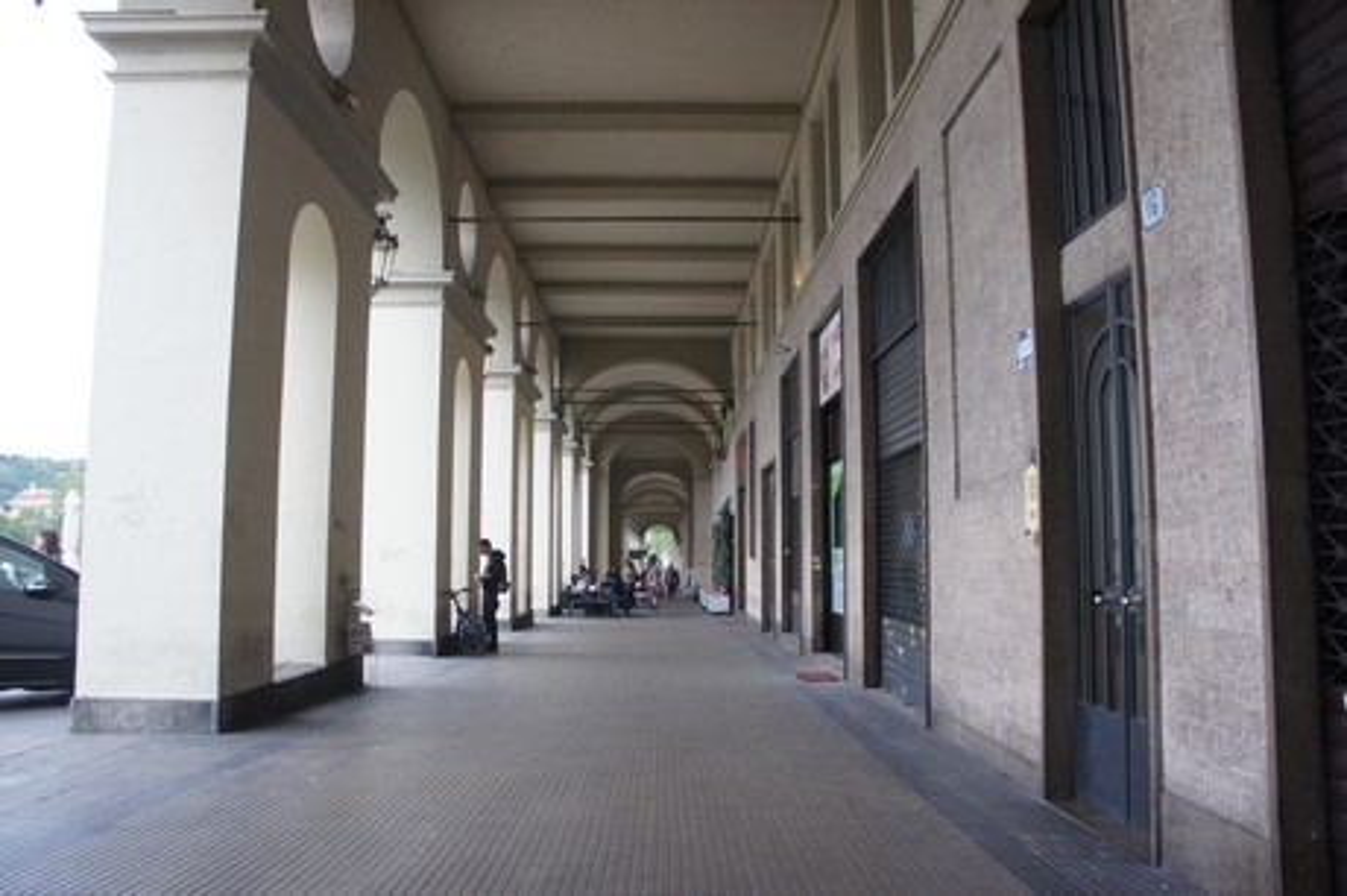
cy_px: 448
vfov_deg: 47.9
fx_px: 1009
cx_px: 674
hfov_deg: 67.4
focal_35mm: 27
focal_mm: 18
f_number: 4
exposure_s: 1/160
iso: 800
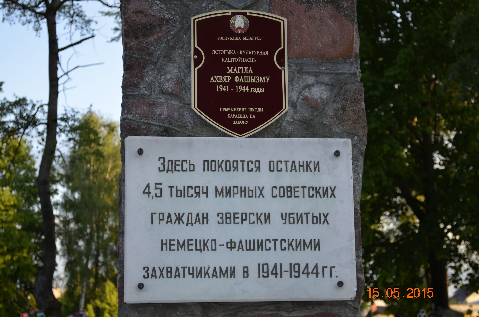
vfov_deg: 18.8
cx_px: 240
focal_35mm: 72
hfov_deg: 28.1
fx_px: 956
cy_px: 158
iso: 220
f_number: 5.3
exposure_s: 1/125
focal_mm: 48
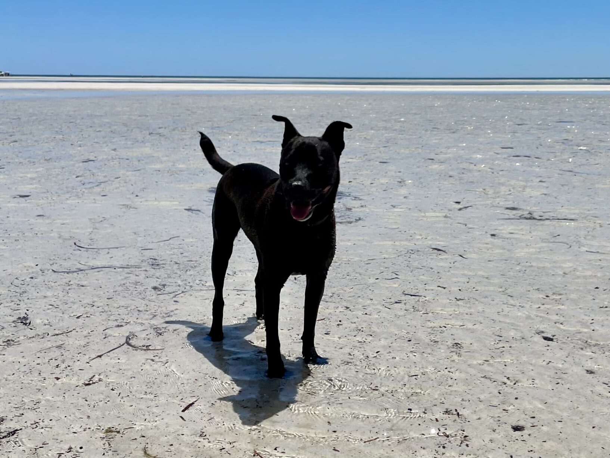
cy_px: 229
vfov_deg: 53.1
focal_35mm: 26
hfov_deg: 67.3
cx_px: 305
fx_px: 458
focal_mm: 4.2
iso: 32
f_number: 1.6
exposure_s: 1/9091
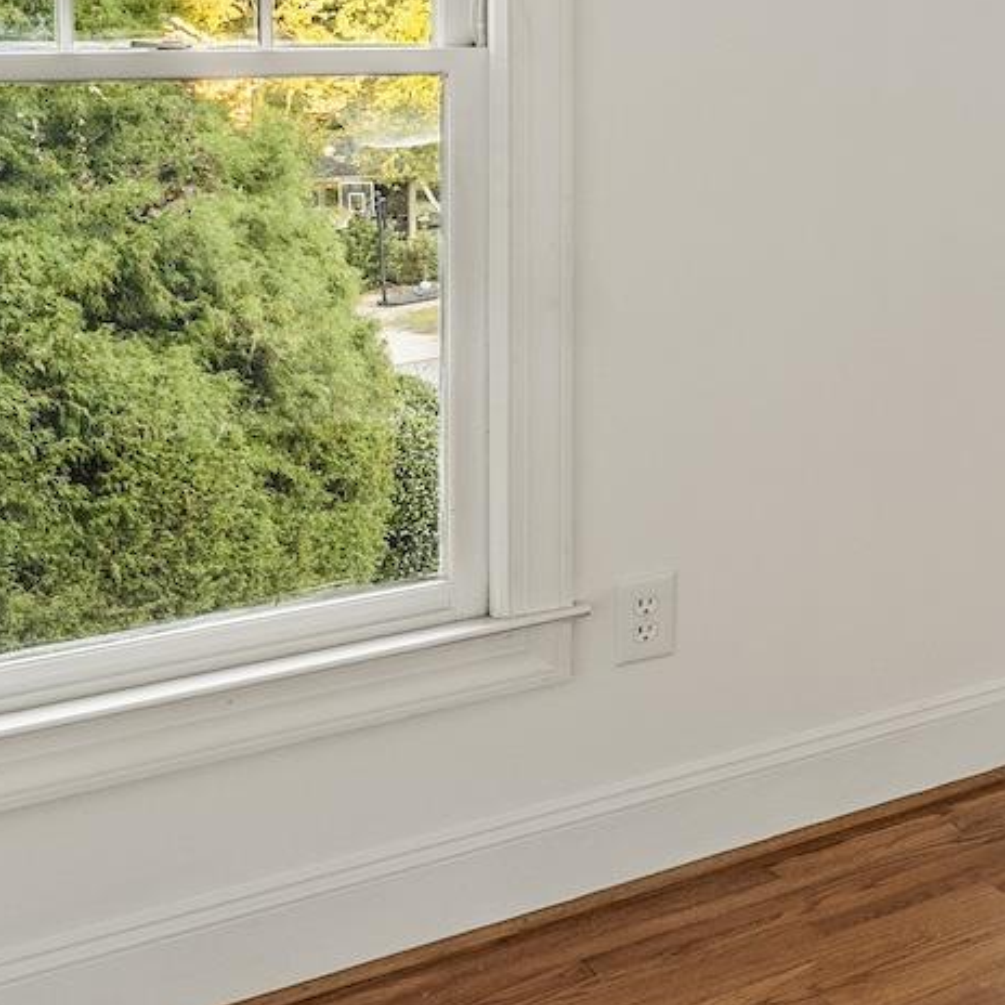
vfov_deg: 28.6
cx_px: 1668
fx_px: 1867
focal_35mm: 57
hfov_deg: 22.2
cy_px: 40
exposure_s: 1/3
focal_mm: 15.5
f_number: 6.3
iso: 400
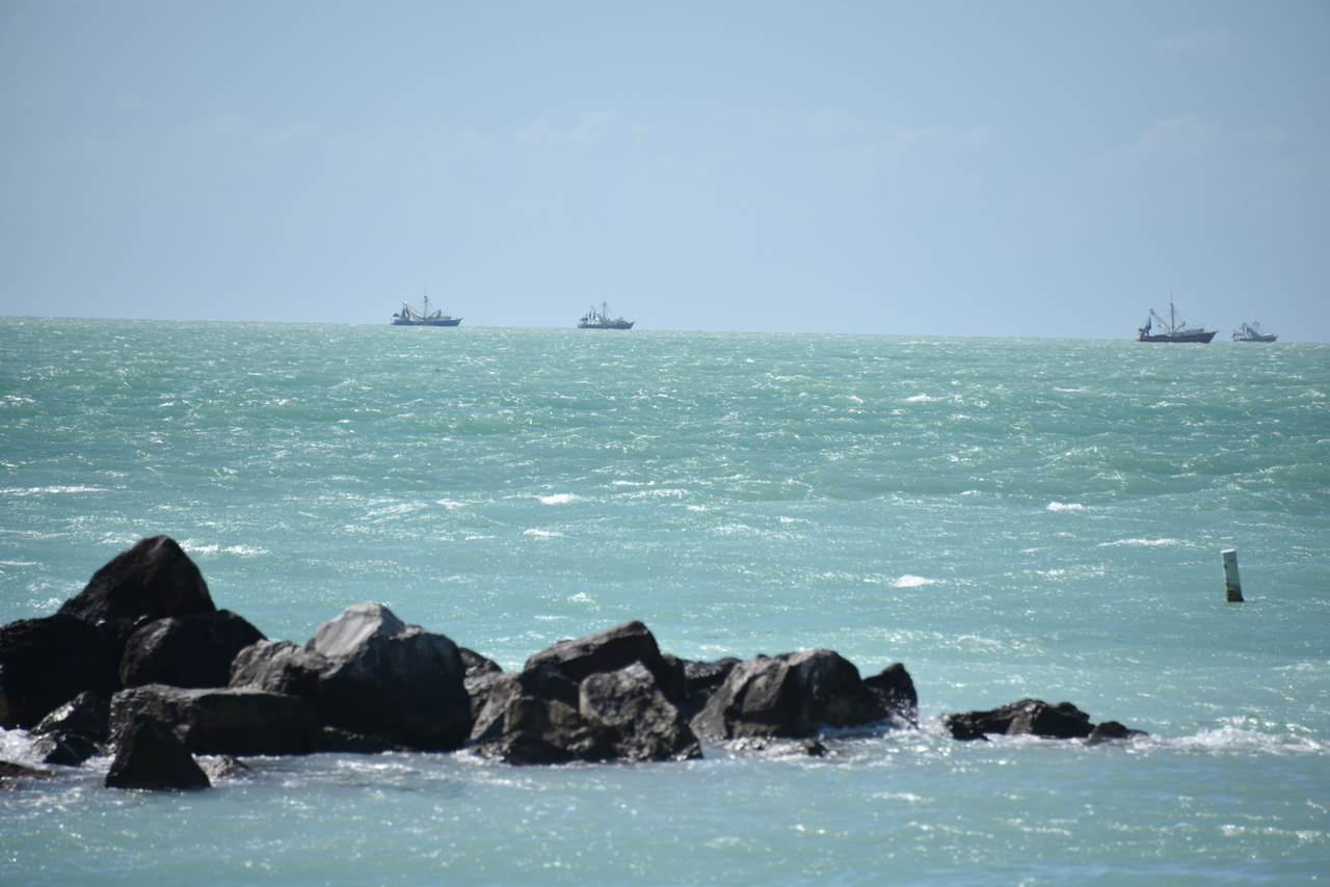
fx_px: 11085
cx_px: 665
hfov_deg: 6.9
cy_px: 444
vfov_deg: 4.6
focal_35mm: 300
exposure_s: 1/640
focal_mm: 300
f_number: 6.3
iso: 100
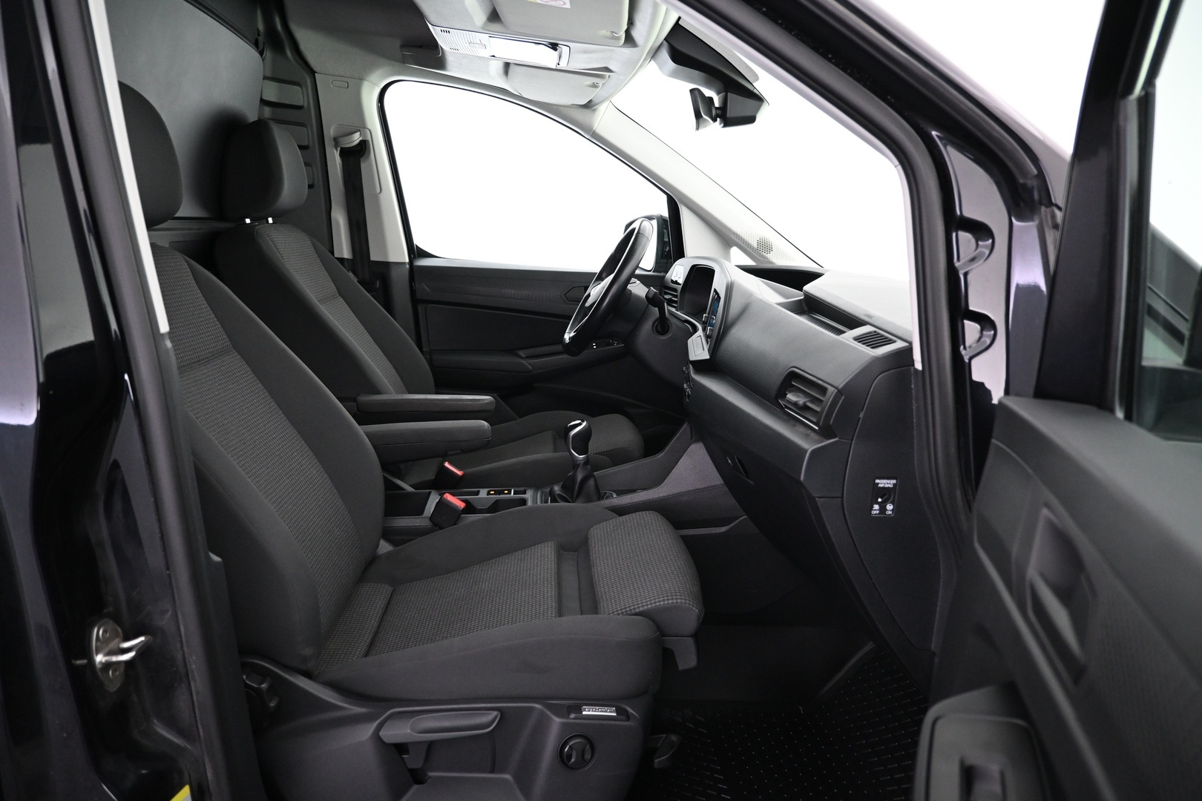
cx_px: 601
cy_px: 400
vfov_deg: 53.1
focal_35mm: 24
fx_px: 801
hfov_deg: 73.7
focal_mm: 16
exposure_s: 1/25
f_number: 3.5
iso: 1600
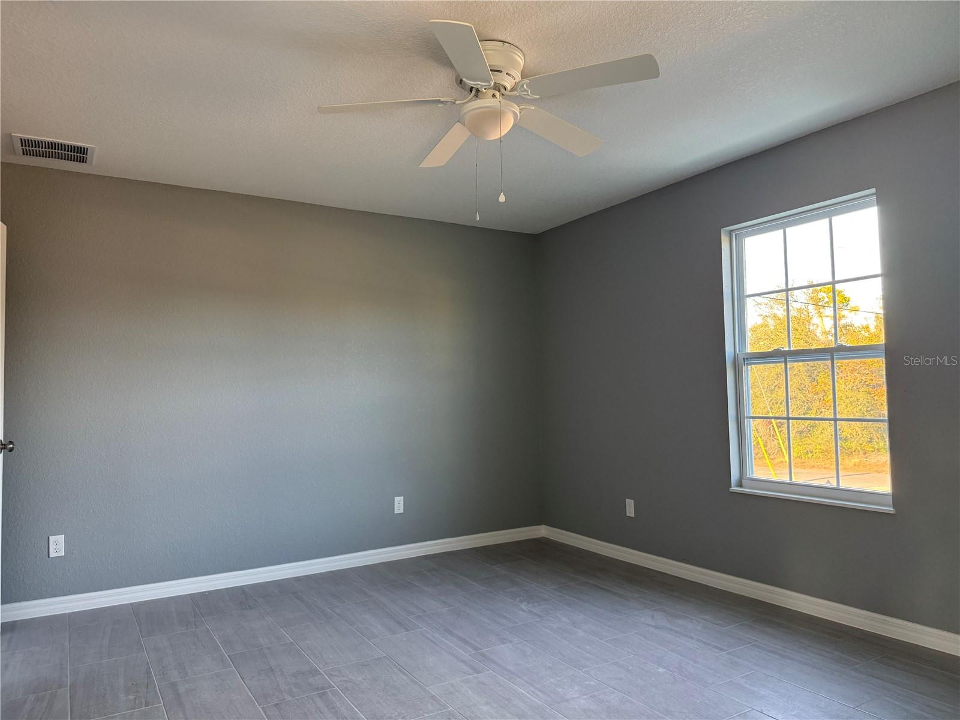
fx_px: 666
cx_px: 480
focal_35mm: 24
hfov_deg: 71.6
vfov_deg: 56.8
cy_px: 360
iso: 200
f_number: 1.78
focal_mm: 6.76
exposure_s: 1/84
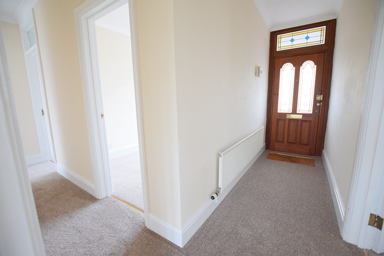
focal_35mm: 15
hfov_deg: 100.4
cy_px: 128
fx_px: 160
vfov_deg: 77.3
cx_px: 192
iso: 1600
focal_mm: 10
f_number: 3.5
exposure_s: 1/60
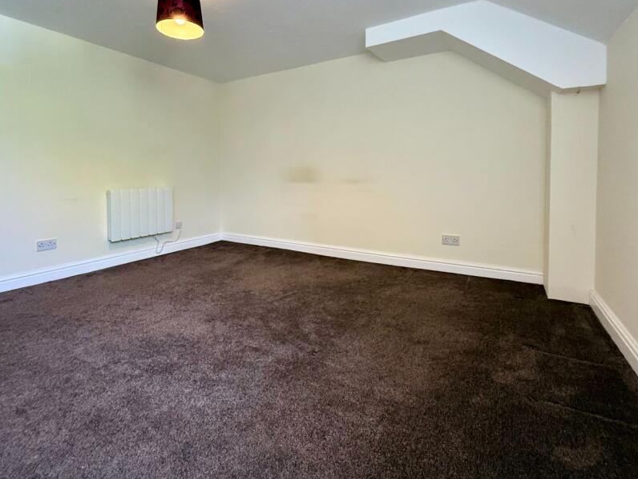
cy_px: 186
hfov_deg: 87.6
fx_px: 332
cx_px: 295
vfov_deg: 70.7
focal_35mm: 18
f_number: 2.2
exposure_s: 1/60
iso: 320
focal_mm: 2.22
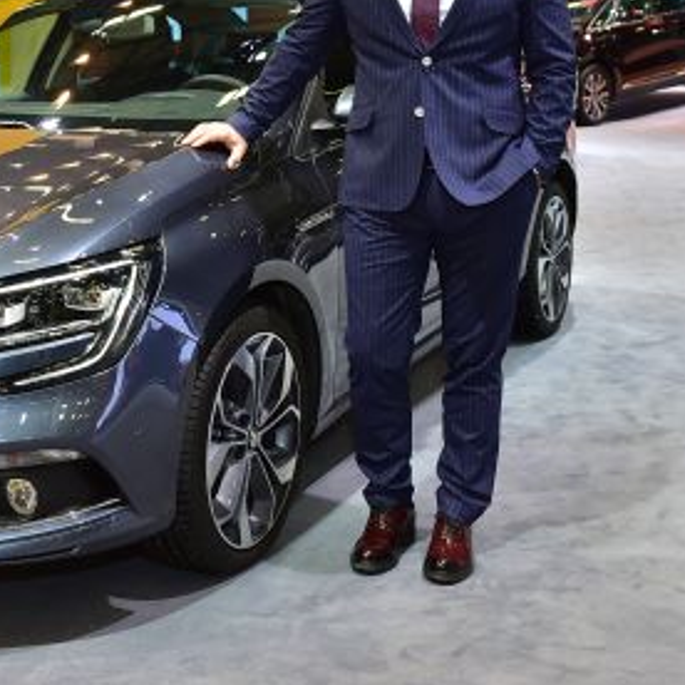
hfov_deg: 26.2
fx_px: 1433
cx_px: 102
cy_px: 154
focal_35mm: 64
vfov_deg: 26.5
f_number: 5.6
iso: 1000
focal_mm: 32
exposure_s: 1/125
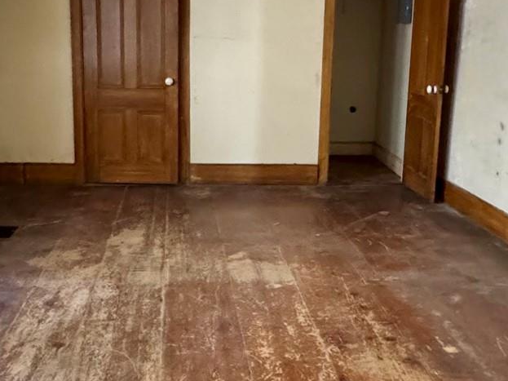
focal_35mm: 46
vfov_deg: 31.5
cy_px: 173
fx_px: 675
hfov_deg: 41.2
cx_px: 222
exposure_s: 1/43
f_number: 2.2
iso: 1250
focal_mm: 2.22
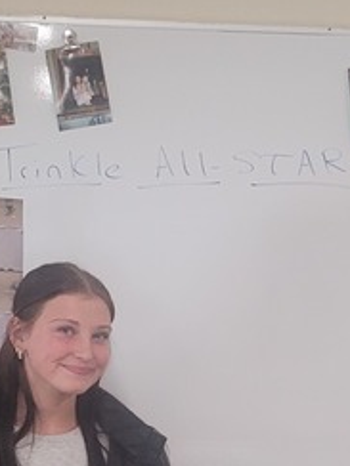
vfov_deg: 17.6
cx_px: 155
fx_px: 1469
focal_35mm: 109
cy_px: 466
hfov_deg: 13.6
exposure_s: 1/120
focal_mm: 5.4
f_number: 1.8
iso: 250
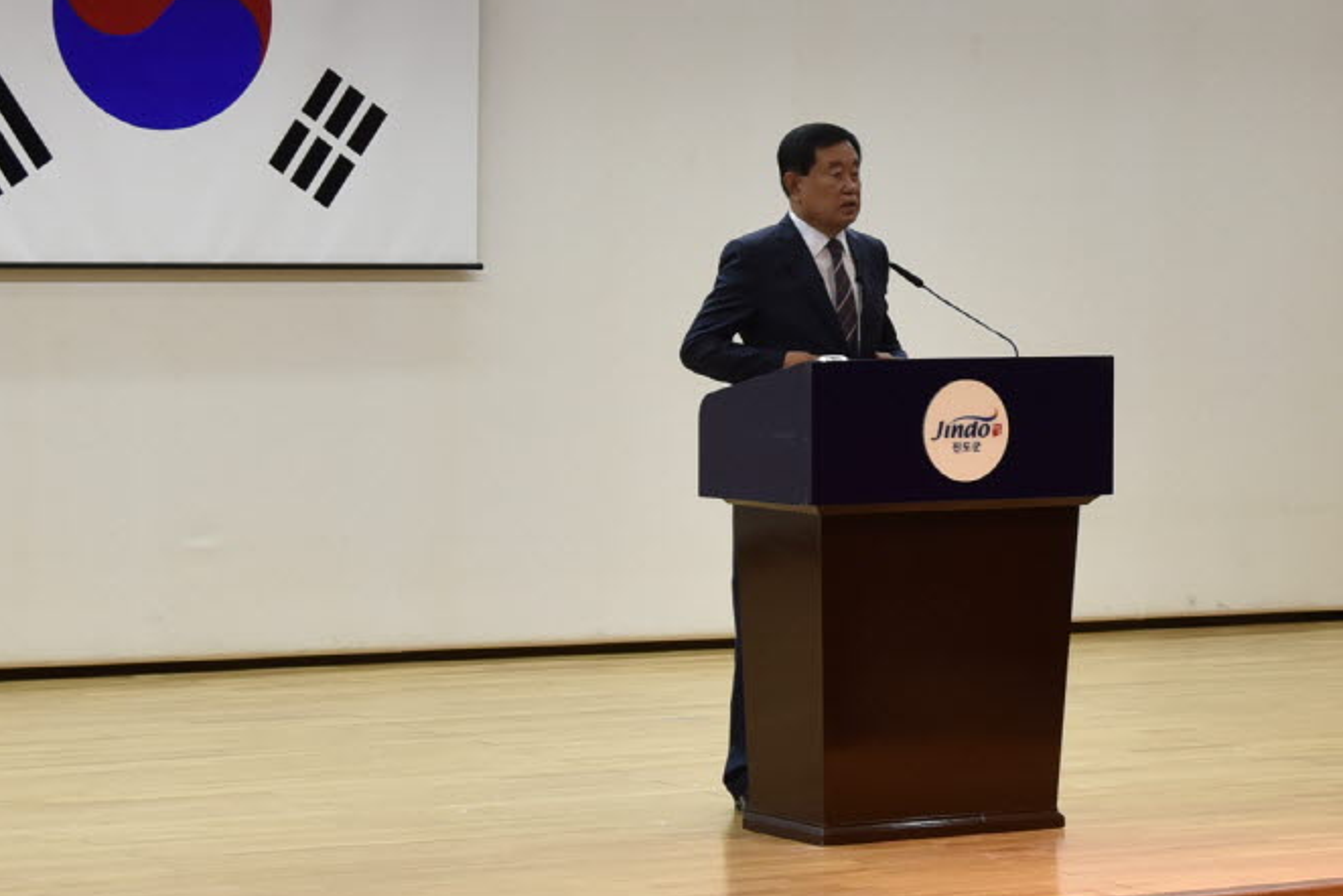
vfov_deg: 10.3
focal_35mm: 133
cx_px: 848
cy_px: 223
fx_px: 4964
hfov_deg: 15.4
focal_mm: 40
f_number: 4
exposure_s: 1/100
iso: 800
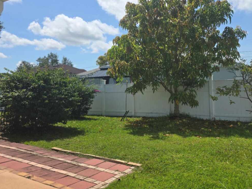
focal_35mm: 30
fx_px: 218
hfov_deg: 59.2
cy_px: 76
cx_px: 158
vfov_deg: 46.5
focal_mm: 6.3
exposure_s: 1/838
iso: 12
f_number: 1.7
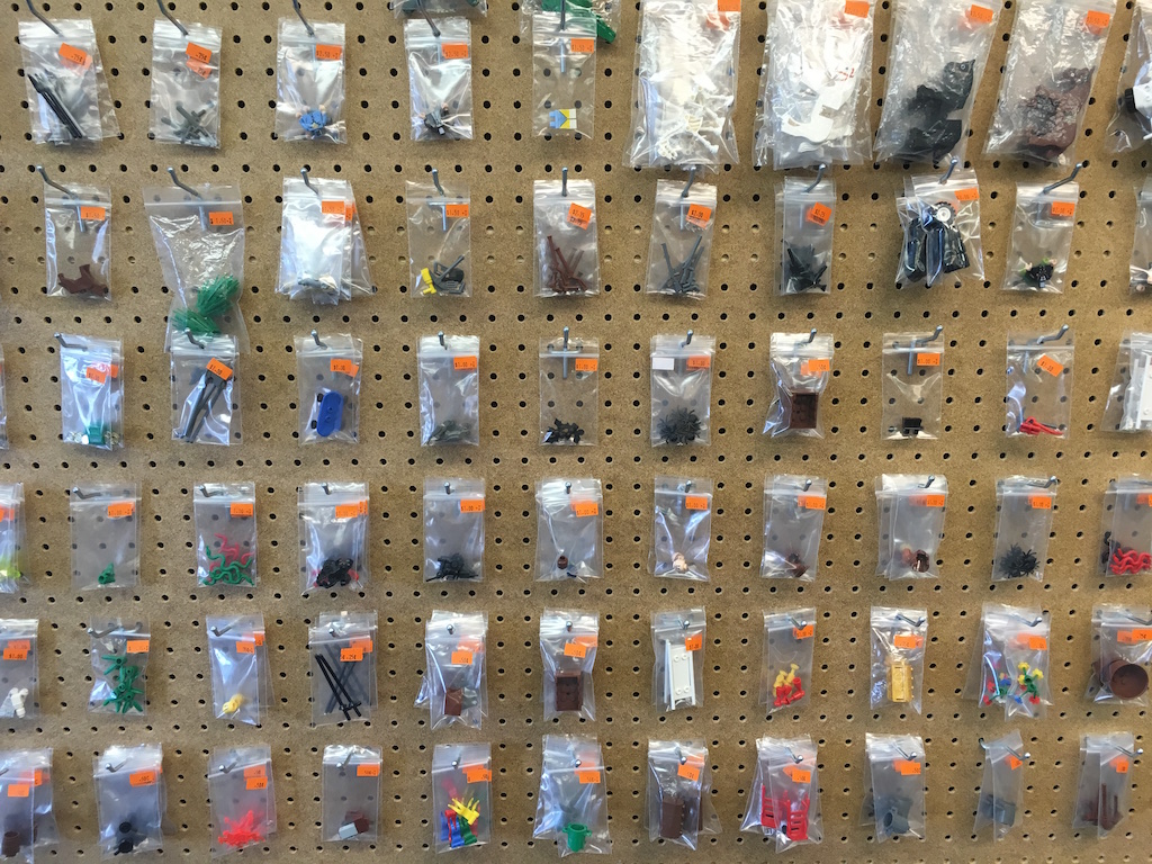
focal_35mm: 29
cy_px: 432
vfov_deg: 48.2
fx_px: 965
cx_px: 576
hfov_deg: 61.7
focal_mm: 4.15
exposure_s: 1/30
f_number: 2.2
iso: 32
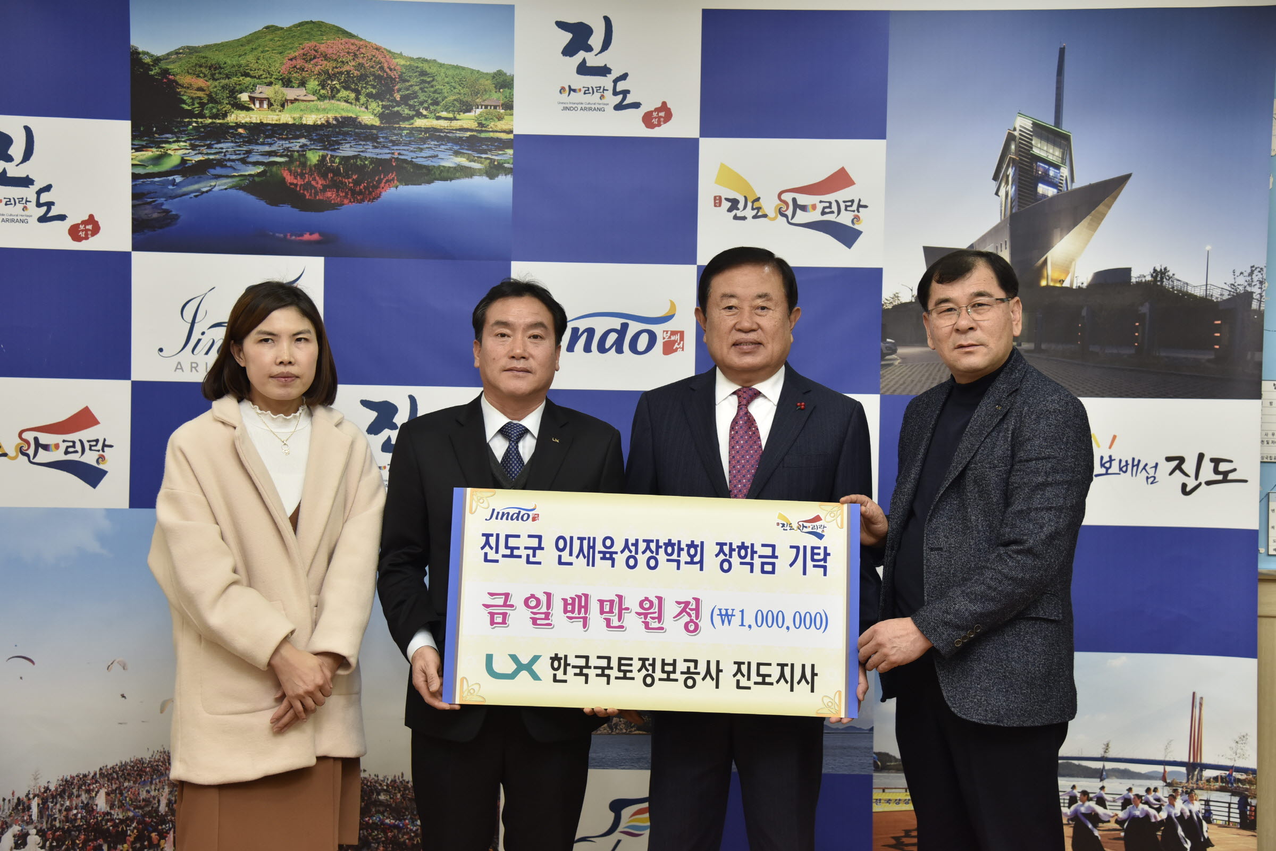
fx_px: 1702
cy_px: 426
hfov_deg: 41.1
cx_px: 638
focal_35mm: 48
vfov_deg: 28.1
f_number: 4.5
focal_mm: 48
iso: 800
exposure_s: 1/125
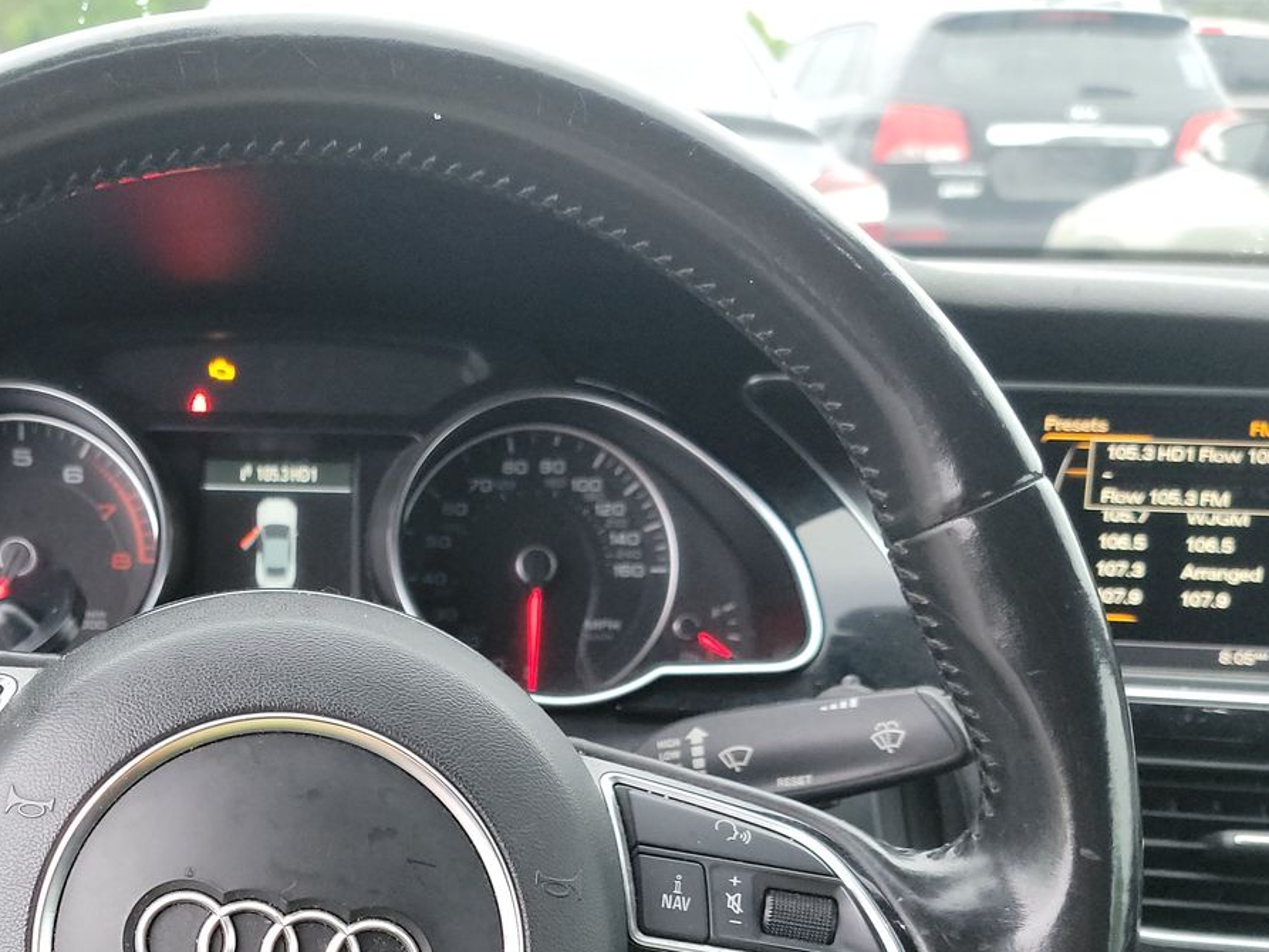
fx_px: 1577
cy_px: 820
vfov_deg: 32.3
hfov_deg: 42.2
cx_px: 288
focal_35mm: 43
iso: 1003
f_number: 1.8
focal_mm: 6.7
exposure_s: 1/60
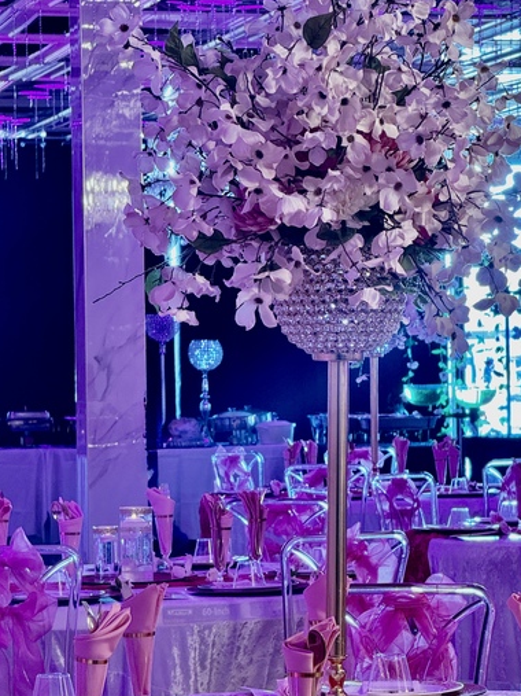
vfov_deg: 13.9
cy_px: 395
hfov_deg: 10.4
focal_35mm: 142
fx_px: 2851
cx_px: 267
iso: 400
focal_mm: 15.66
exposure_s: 1/42
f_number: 2.8
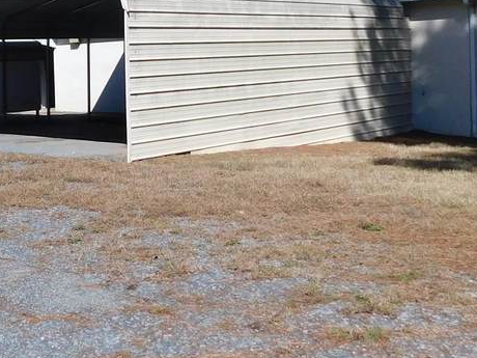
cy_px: 95
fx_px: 882
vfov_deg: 22.7
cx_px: -24
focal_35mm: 64
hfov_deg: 28.0
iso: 125
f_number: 6
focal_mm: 4
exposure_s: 1/500
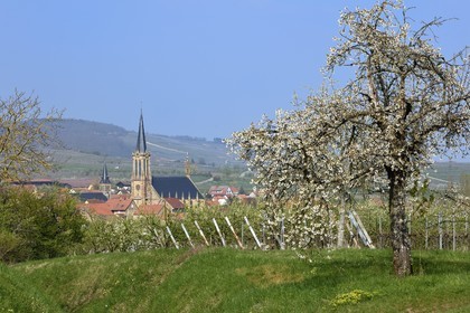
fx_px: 2023
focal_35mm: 155
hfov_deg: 13.2
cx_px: 235
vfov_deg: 8.9
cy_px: 156
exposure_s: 1/160
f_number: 14
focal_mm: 155
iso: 200
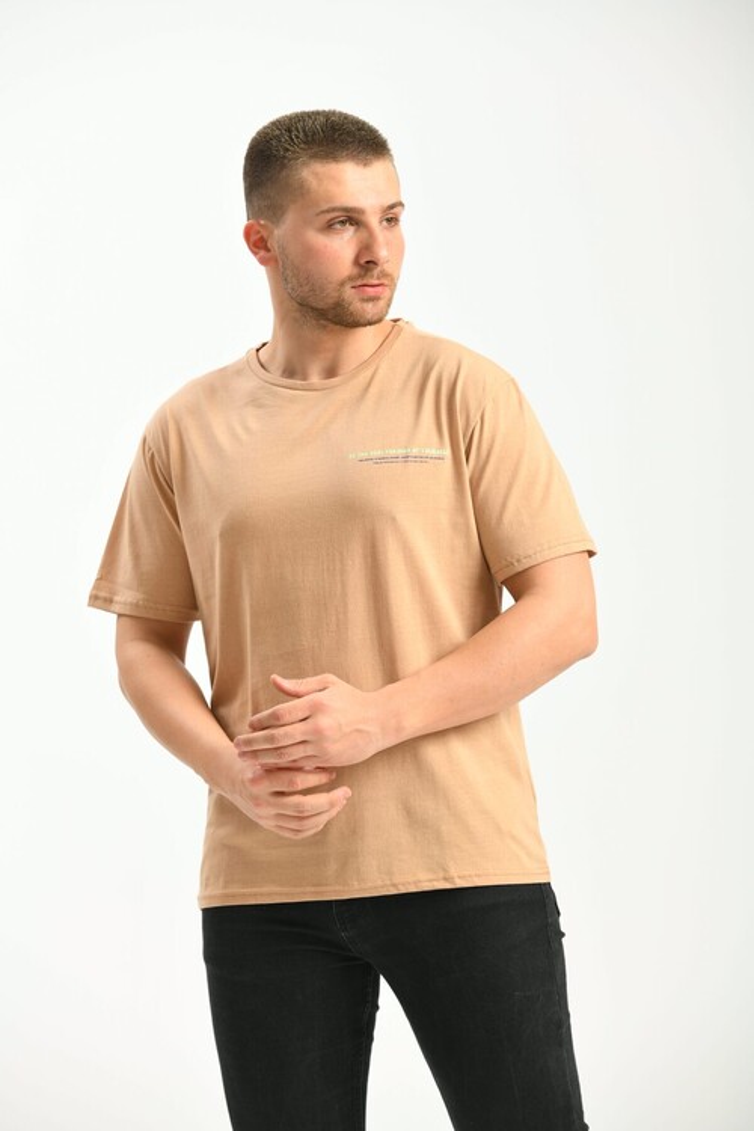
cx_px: 377
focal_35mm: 135
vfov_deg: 15.2
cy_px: 566
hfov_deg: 10.2
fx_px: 4241
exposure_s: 1/160
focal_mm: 135
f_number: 5.6
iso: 100
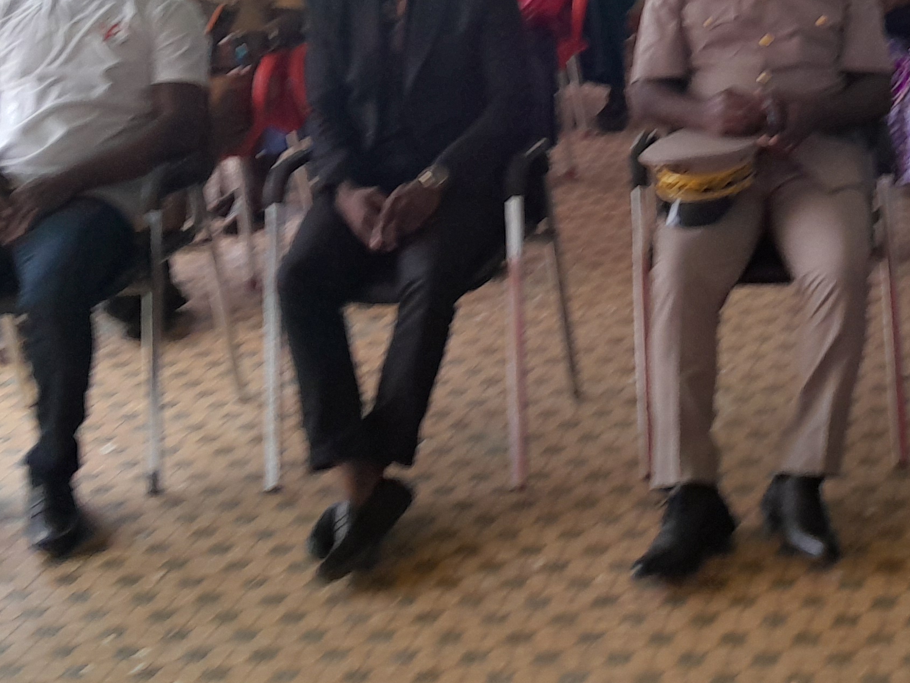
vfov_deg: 21.9
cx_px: 764
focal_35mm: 63
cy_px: -84
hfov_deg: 29.8
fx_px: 1656
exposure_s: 1/50
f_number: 1.8
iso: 80
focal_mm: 3.98
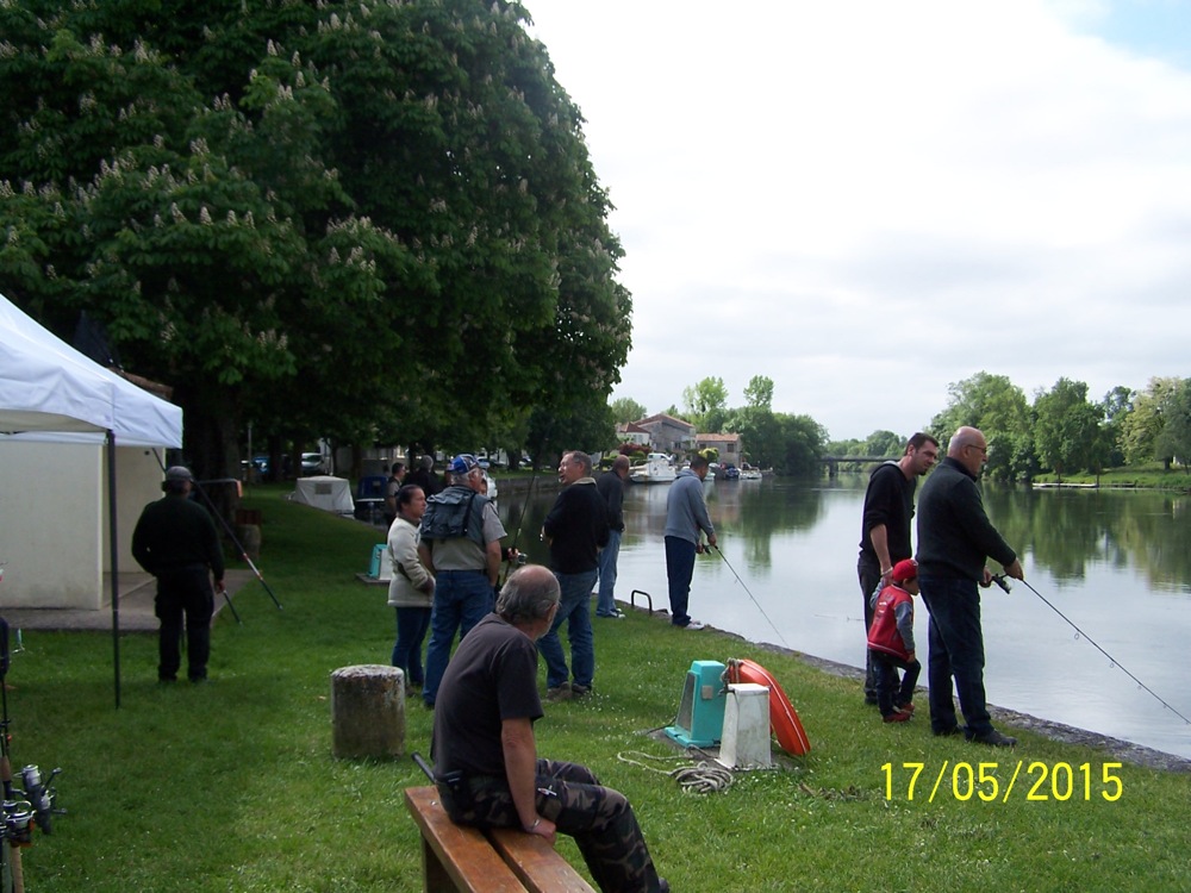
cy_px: 446
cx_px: 596
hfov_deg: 49.0
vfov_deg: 37.7
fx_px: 1307
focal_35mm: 38
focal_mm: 6.3
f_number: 4
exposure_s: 1/500
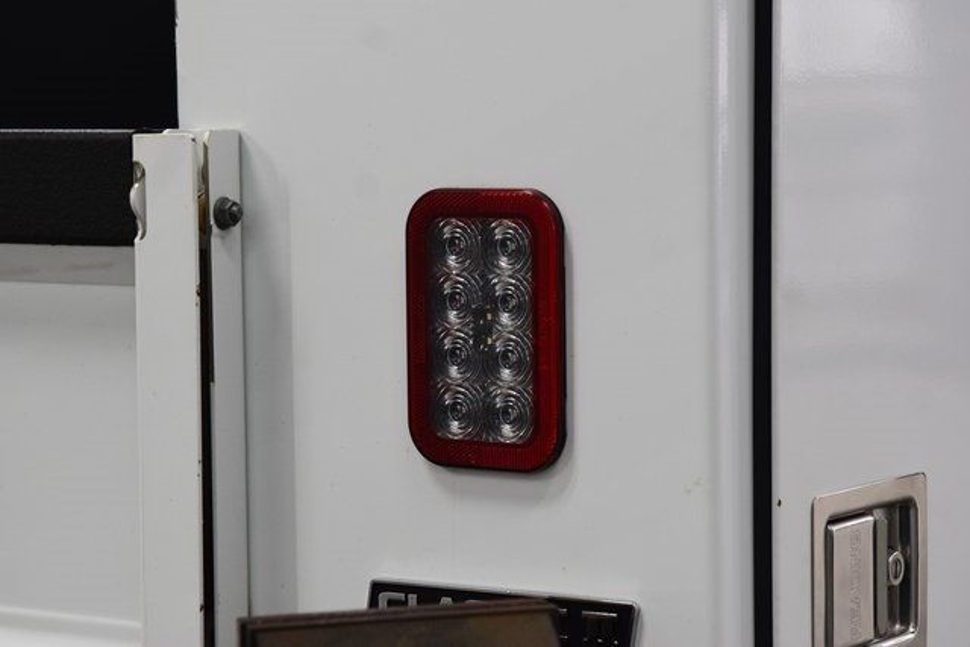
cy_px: 324
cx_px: 485
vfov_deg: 13.0
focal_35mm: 105
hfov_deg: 19.5
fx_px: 2830
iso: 1600
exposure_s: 1/125
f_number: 5
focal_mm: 70
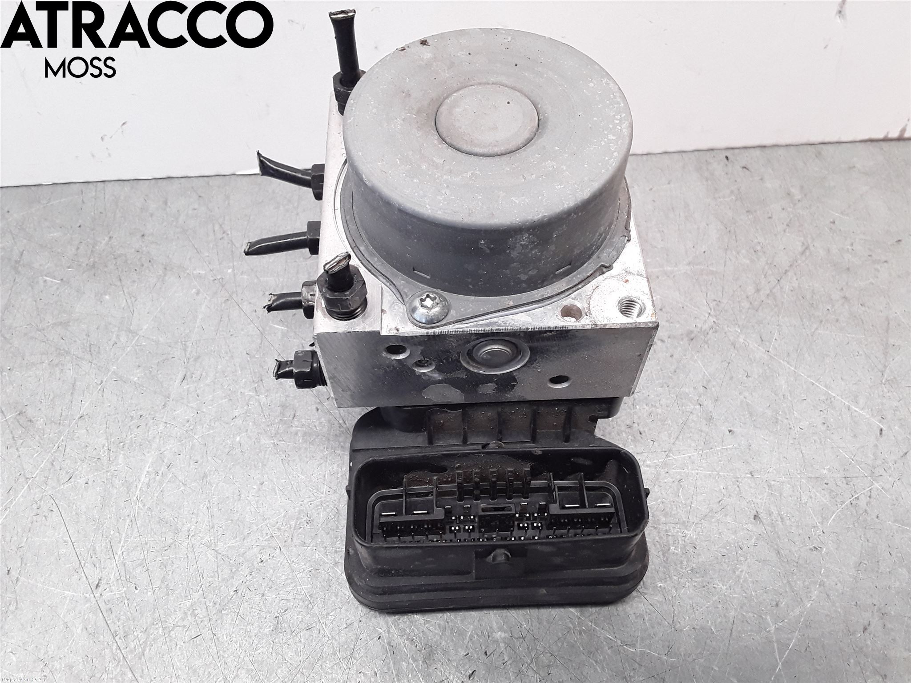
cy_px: 342
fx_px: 737
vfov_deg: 49.7
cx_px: 456
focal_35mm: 28
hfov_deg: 63.4
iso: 100
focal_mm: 2.91
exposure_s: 1/100
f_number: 1.9
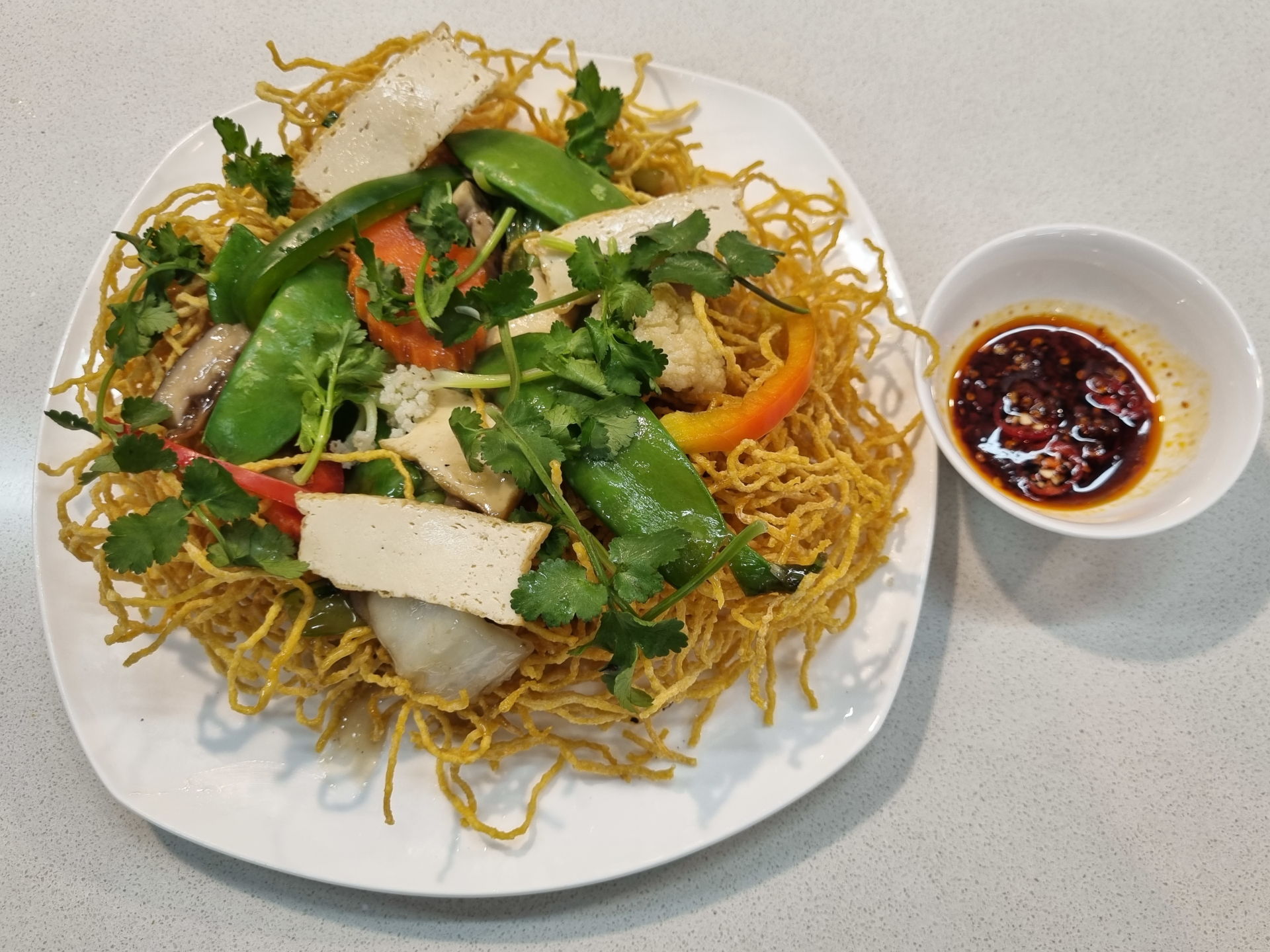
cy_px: 476
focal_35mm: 26
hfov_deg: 67.3
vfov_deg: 53.1
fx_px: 954
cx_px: 635
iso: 125
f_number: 1.8
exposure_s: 1/100
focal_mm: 5.4
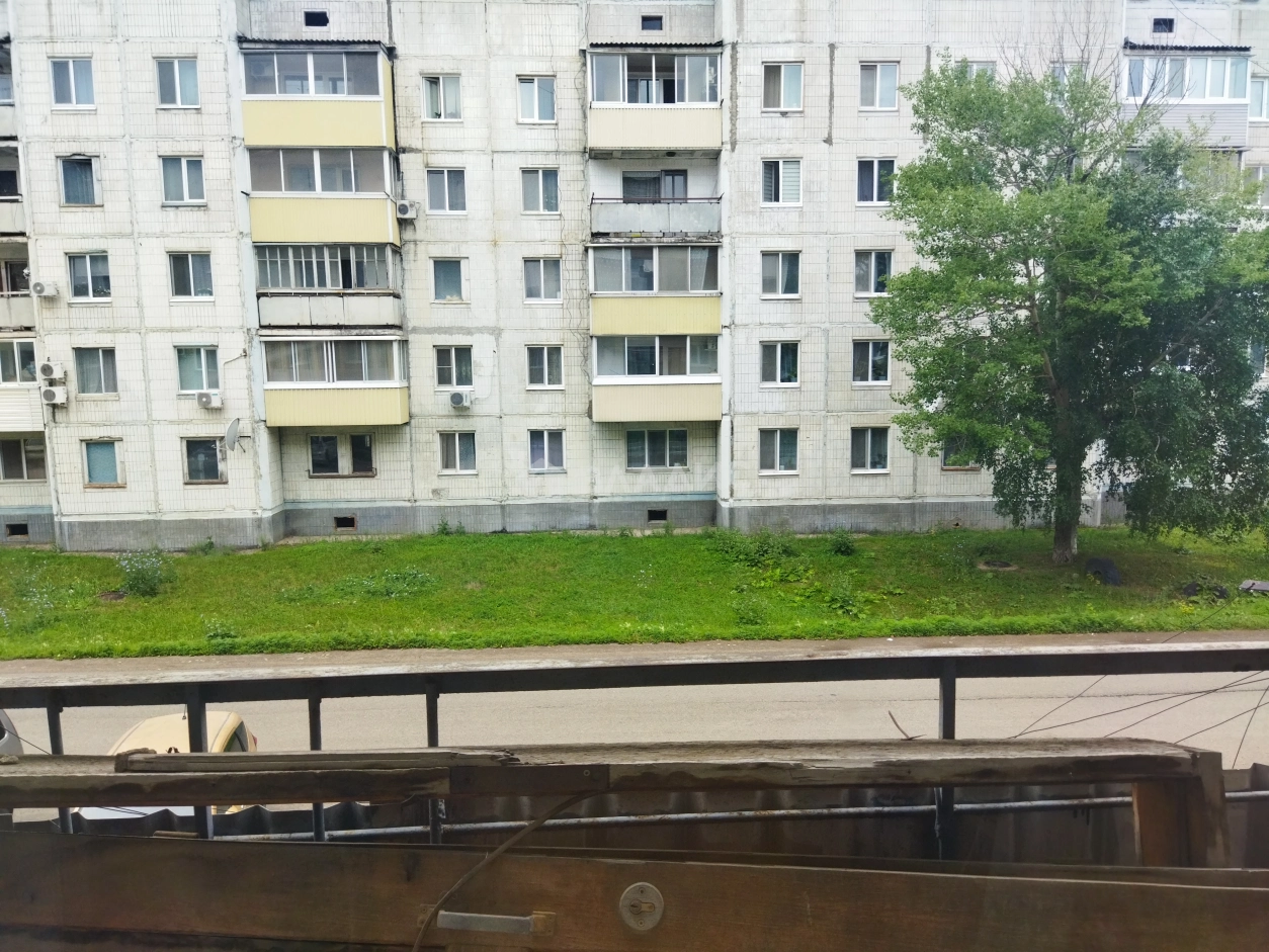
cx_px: 634
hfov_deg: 65.3
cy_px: 476
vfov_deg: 51.4
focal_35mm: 27
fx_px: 990
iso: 100
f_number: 1.79
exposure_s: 1/1028
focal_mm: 4.71
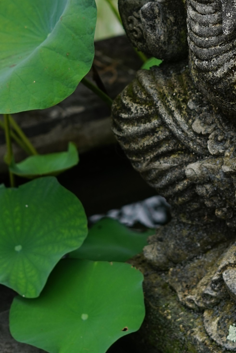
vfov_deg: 14.6
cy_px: 42
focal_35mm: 139
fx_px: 1366
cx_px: 205
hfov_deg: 9.8
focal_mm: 50
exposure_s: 1/400
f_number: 3.5
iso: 100
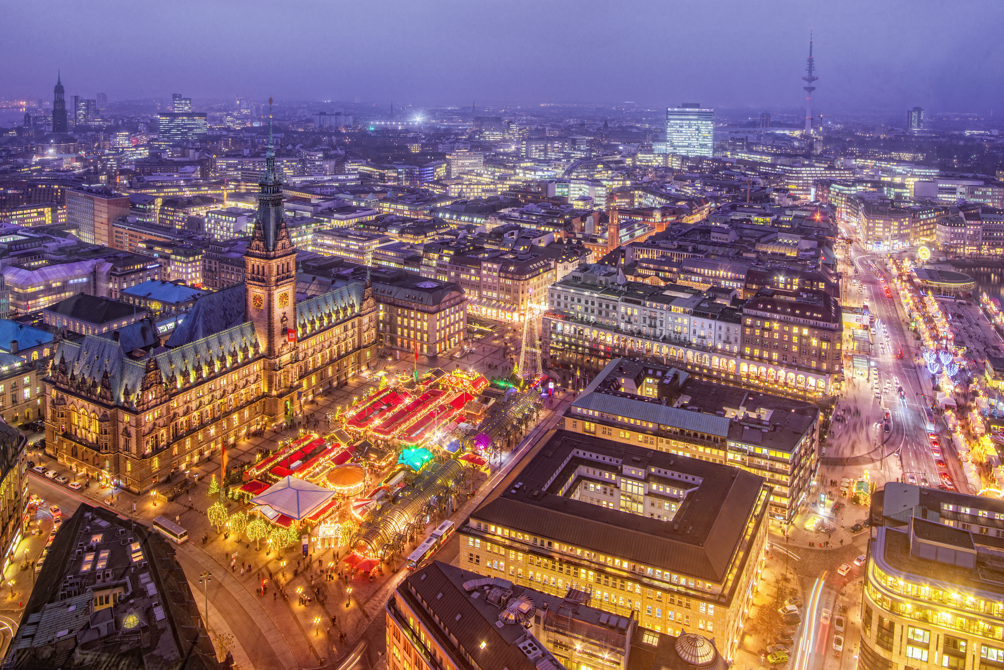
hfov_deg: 73.7
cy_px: 335
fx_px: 670
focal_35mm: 24
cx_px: 502
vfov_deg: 53.2
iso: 100
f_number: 3.5
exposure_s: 6
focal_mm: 24
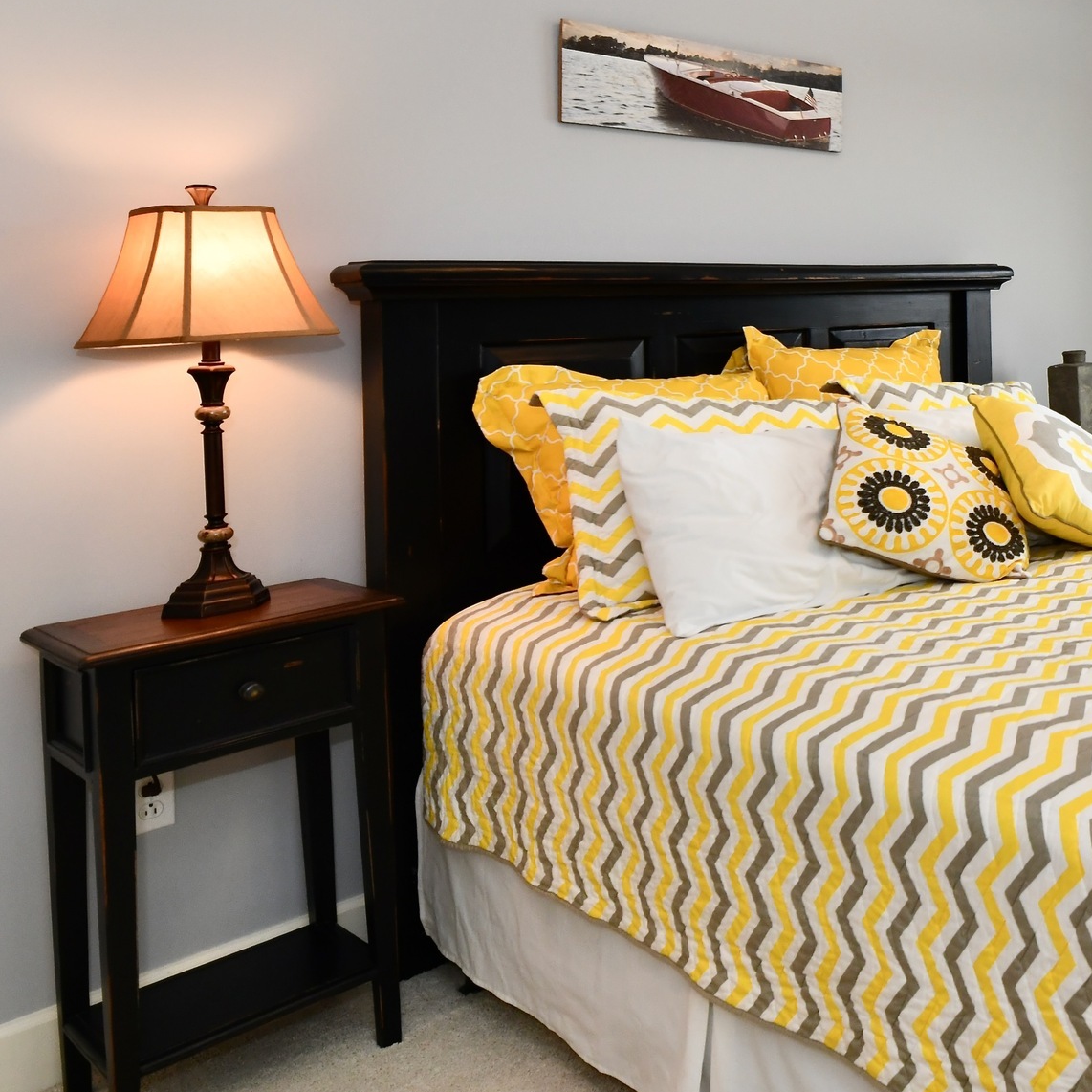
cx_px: 1209
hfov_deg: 40.8
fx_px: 1142
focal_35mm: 32
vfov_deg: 49.8
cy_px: 326
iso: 640
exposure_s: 1/80
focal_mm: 14
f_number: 6.3
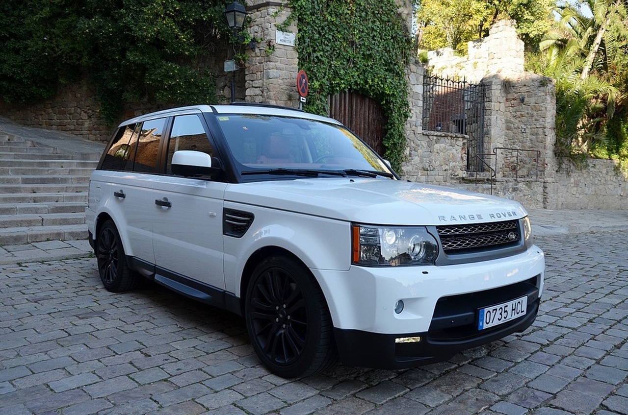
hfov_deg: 59.6
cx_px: 314
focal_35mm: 32
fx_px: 548
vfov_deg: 41.5
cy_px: 208
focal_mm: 21
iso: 200
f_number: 7.1
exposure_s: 1/200
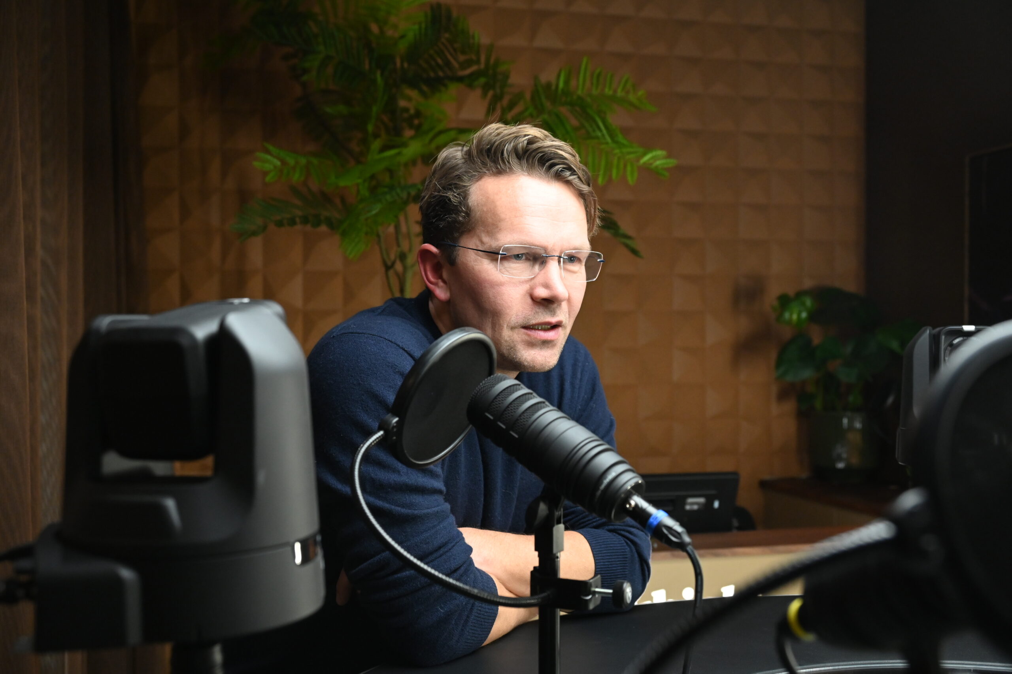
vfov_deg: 33.4
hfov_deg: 48.5
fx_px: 1124
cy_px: 337
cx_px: 506
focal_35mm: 40
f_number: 5
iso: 3200
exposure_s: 1/80
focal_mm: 40
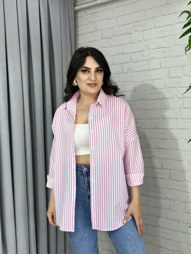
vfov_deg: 39.7
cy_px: 127
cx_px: 96
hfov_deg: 30.3
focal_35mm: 48
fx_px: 353
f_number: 1.78
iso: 64
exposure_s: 1/132
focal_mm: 6.86
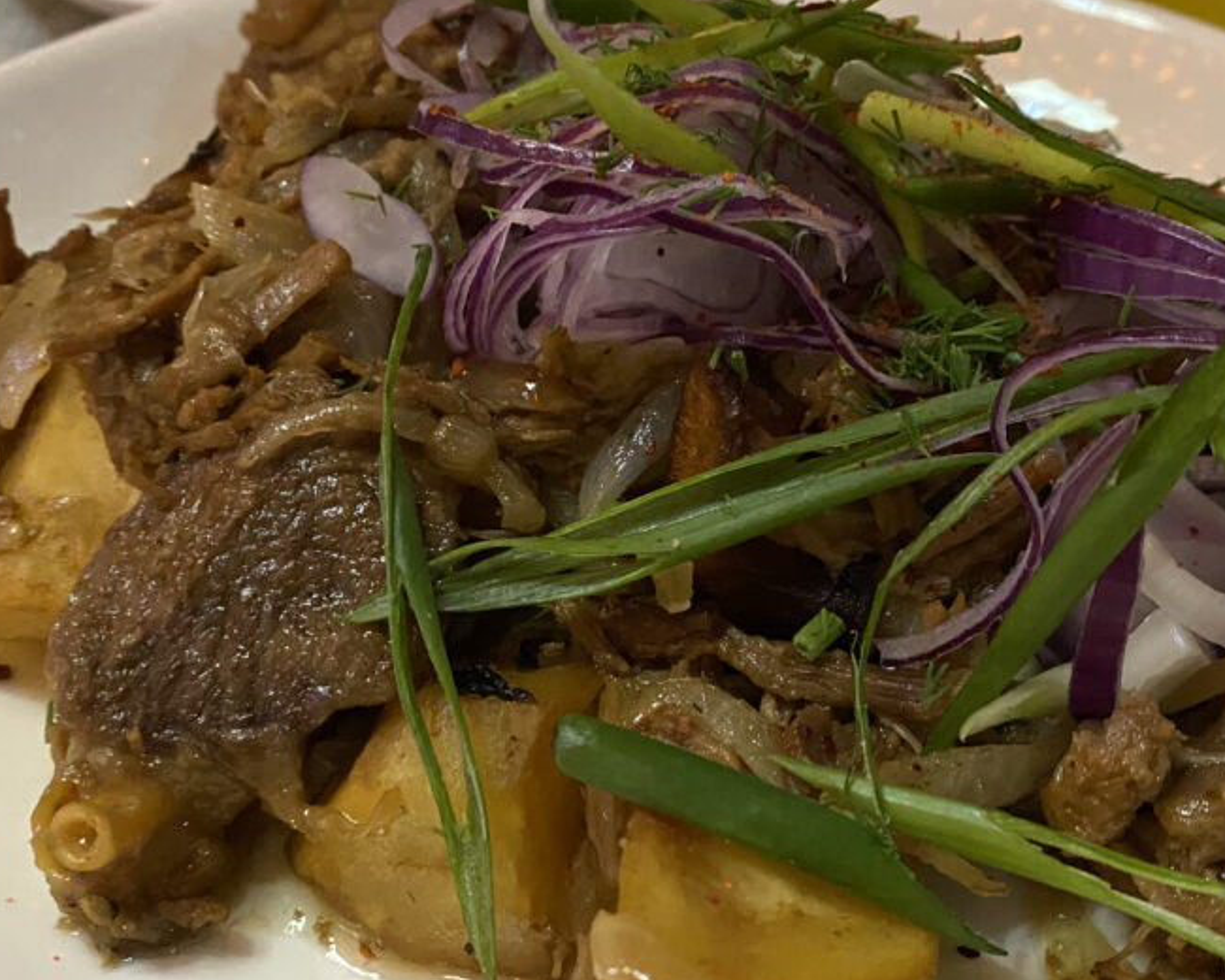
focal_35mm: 40
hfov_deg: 45.7
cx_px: 671
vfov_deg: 37.3
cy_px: 505
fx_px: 1450
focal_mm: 4.25
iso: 800
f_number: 1.8
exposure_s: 1/25
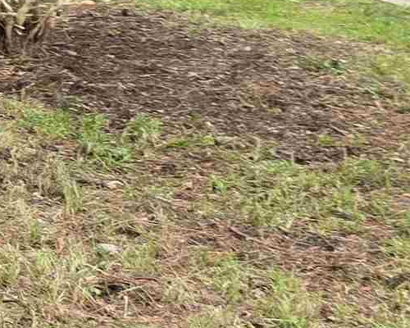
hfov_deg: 11.5
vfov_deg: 10.8
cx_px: -573
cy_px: -142
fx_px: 1675
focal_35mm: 138
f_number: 1.7
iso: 50
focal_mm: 6.3
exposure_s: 1/180
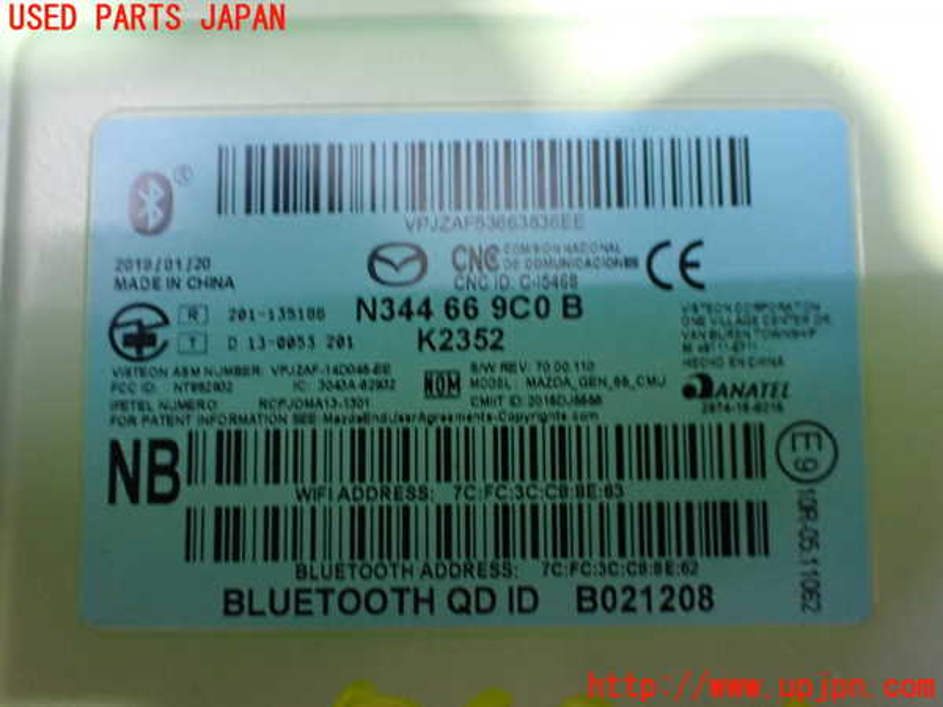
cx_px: 472
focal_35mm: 30
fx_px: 817
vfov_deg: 46.8
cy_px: 354
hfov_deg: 60.0
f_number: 2.3
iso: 800
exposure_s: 1/30
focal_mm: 5.4
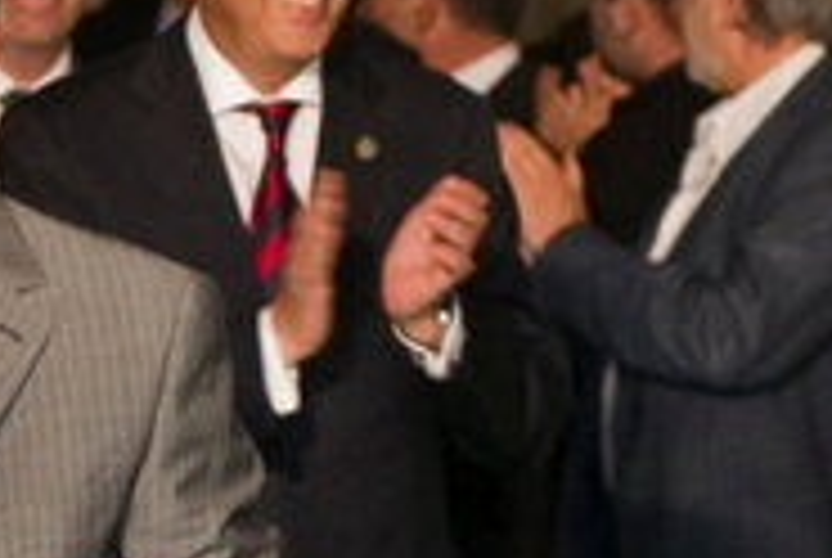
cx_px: -193
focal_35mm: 274
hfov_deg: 7.4
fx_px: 6343
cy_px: 765
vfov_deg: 5.0
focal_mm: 70
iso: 1600
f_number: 3.5
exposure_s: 1/125
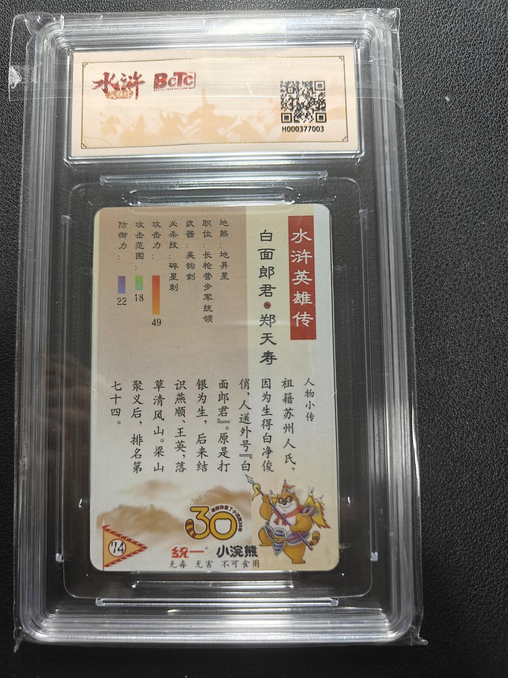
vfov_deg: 71.6
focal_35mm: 24
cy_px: 339
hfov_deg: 56.8
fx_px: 470
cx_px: 254
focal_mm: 5.59
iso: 160
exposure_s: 1/50
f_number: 1.8
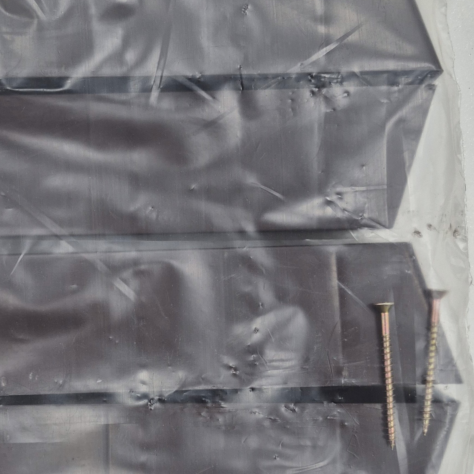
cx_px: 189
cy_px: 273
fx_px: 728
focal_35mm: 47
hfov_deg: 35.9
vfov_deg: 36.0
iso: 160
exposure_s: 1/120
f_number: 1.8
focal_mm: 5.4
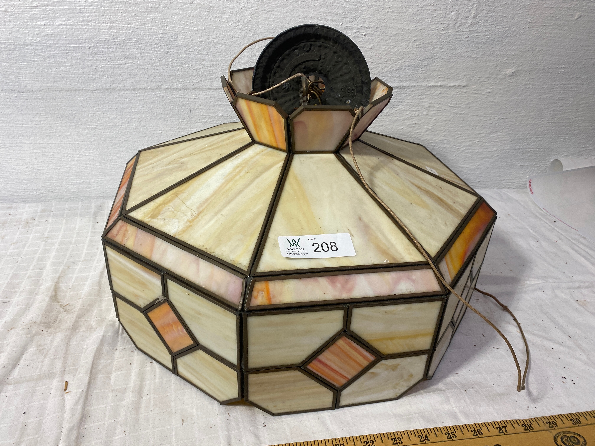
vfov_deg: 53.1
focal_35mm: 26
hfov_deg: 67.3
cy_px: 223
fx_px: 447
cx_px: 298
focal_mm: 4.25
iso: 64
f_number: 1.8
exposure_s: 1/120
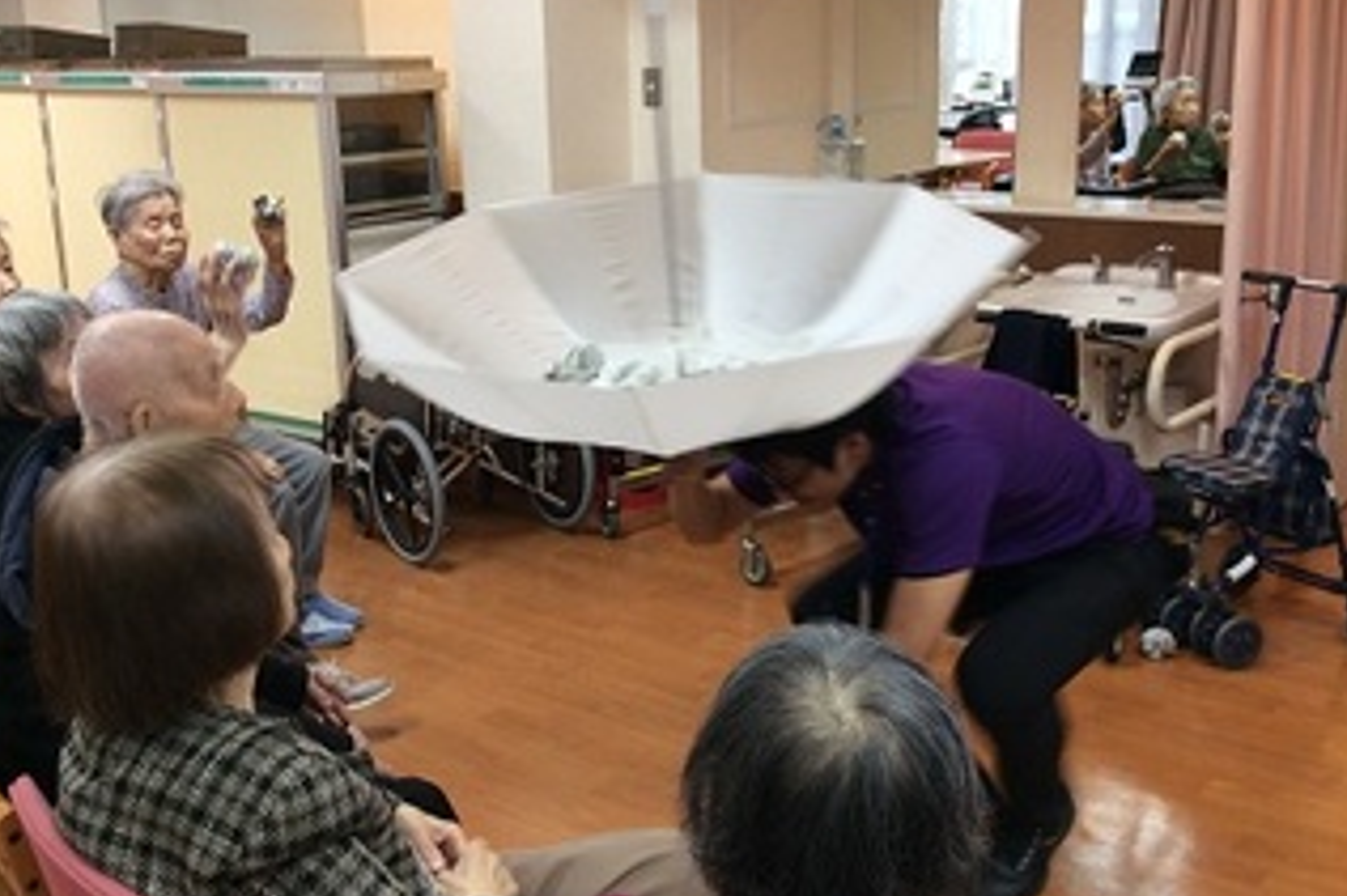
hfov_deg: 46.4
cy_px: 444
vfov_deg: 31.9
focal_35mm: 42
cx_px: 663
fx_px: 1571
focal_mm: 3.3
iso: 50
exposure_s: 1/24
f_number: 2.4
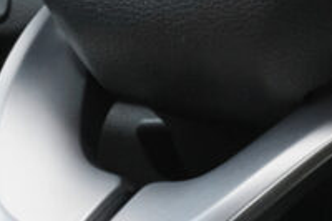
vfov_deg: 3.9
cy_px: -169
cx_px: 251
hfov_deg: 5.9
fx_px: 3207
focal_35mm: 348
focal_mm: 45
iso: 2000
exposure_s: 1/160
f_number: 9
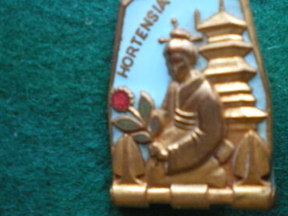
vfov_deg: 29.1
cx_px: 181
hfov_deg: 37.9
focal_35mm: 50
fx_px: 416
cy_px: 105
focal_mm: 6.3
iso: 400
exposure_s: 1/10
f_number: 3.1
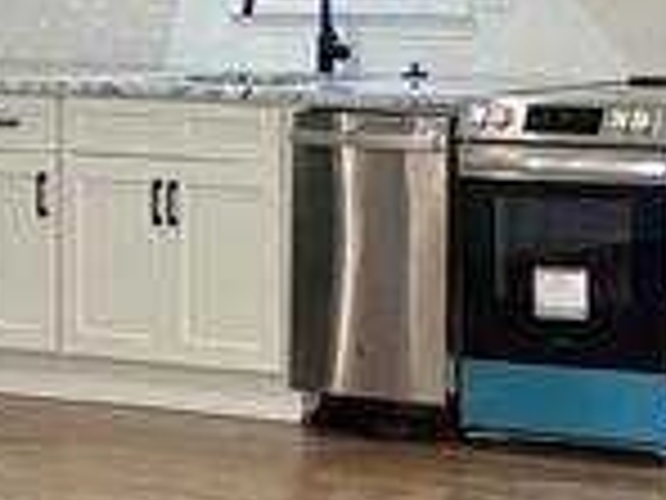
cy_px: -261
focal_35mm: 180
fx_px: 3463
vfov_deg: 8.1
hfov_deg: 9.8
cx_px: 1552
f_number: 1.6
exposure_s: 1/120
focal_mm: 5.96
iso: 250
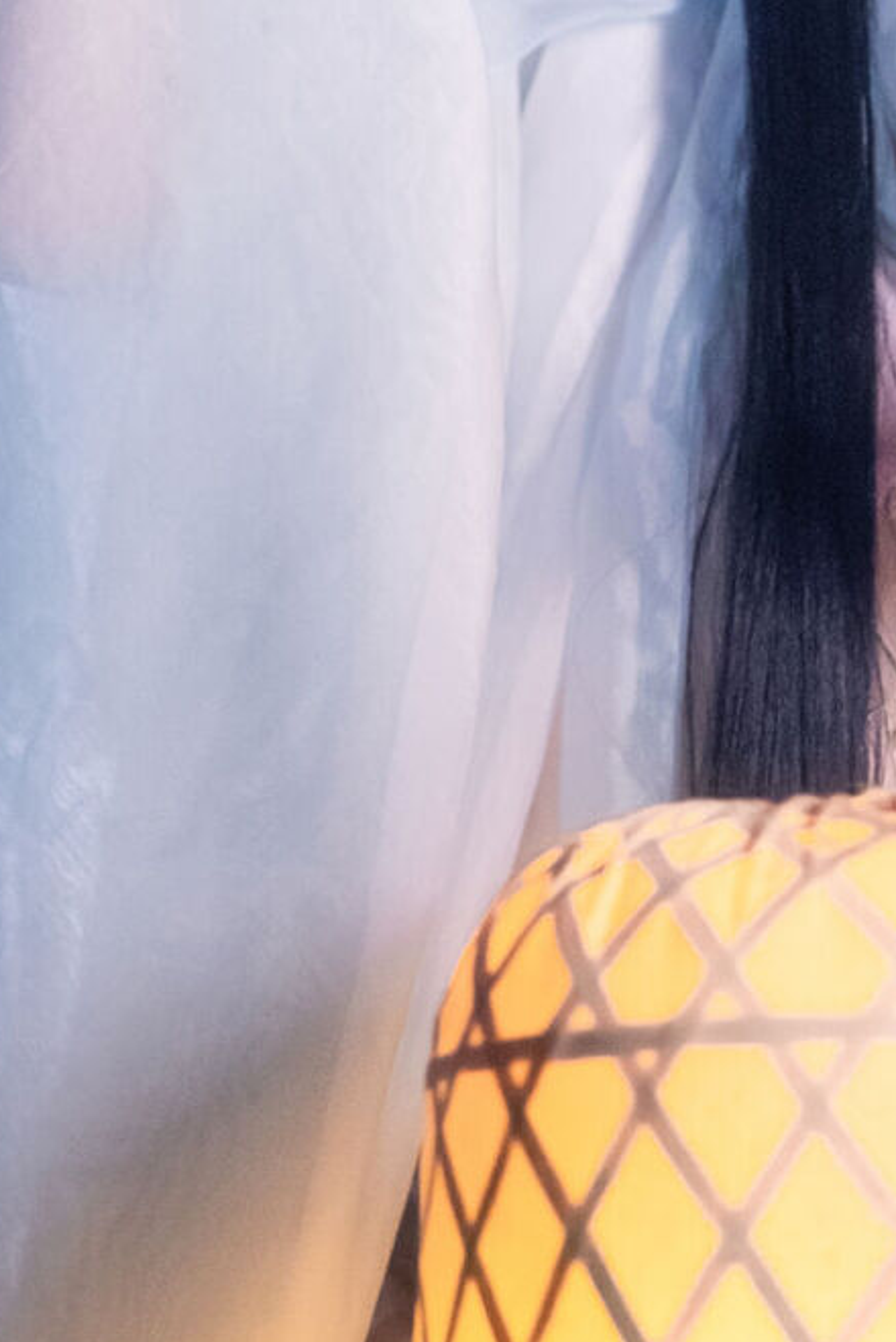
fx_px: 15588
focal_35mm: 418
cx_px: 762
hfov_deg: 3.3
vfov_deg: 4.9
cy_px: -93
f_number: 2.8
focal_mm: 175
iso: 5000
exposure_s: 1/200
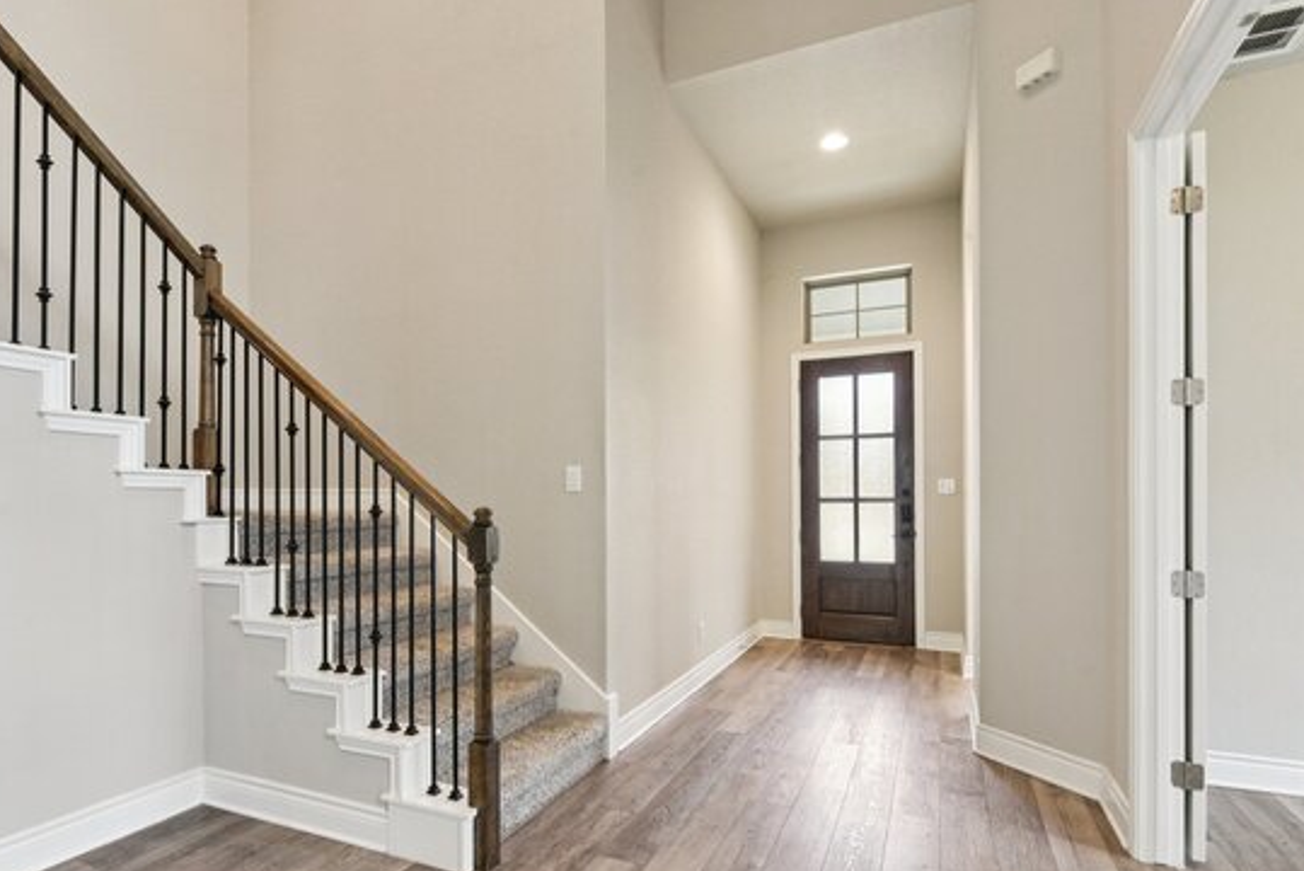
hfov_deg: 86.7
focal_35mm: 19
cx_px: 593
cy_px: 509
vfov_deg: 64.2
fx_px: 689
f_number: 8
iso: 2000
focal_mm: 16
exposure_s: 1/15
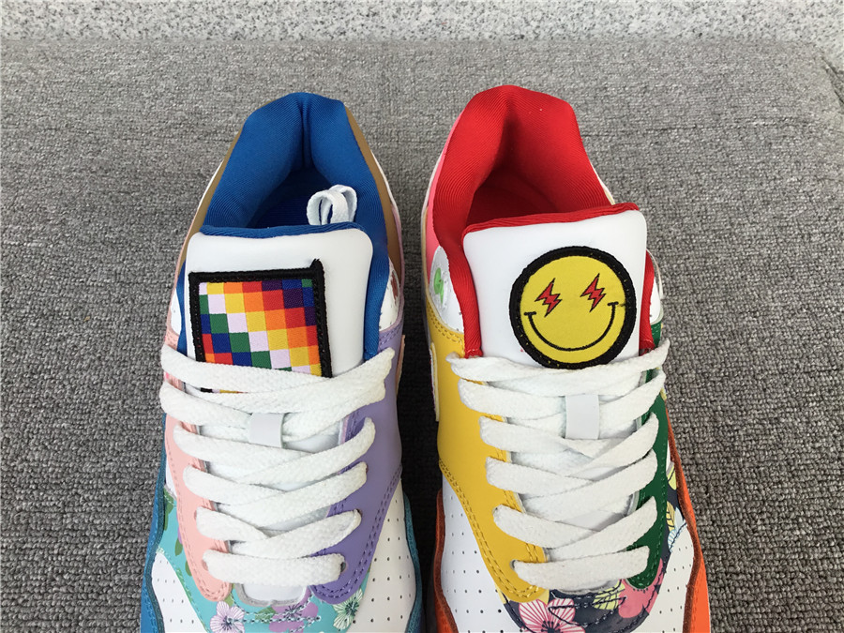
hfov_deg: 58.4
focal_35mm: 31
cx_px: 422
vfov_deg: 45.4
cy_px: 316
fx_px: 756
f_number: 2.4
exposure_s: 1/126
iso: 25
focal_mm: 3.3
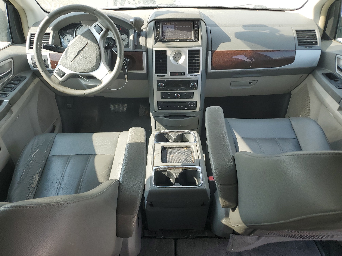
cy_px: 128
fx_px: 257
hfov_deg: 67.3
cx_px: 171
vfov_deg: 53.1
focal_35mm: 26
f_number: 1.5
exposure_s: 1/417
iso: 50
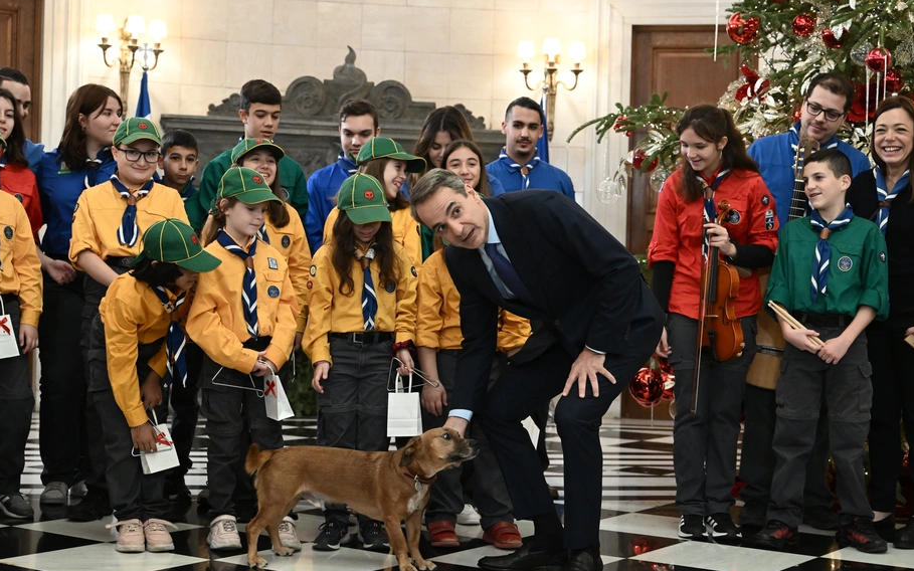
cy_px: 295
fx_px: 1470
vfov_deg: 22.0
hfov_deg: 34.5
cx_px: 442
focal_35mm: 59
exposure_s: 1/250
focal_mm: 54
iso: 5000
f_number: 4
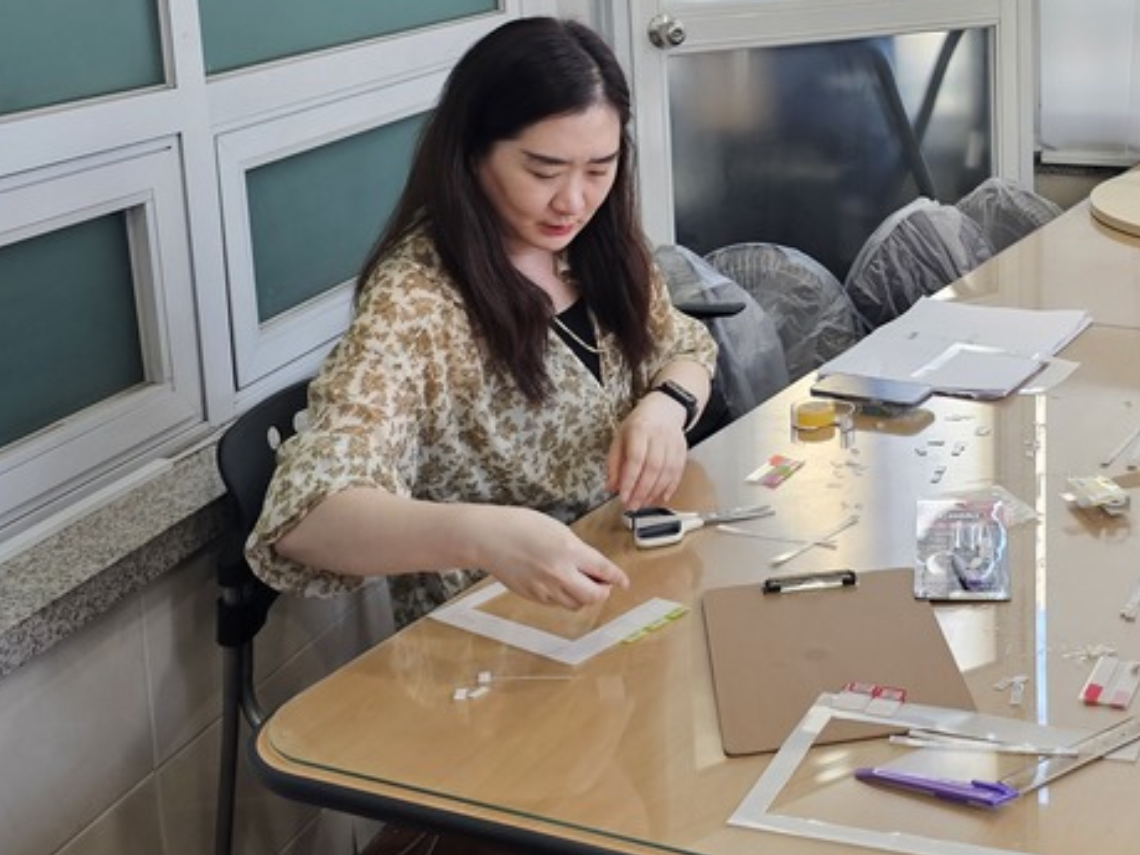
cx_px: 969
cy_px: 141
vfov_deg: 28.3
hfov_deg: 36.4
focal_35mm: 50
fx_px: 1647
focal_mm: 6.3
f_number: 1.7
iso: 125
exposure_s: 1/120
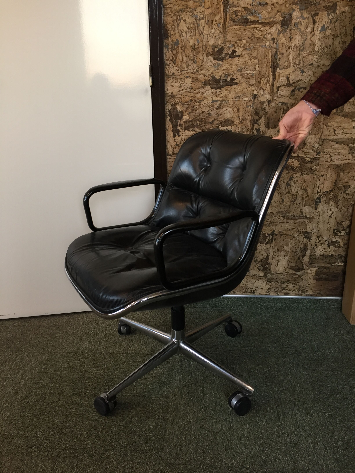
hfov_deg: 48.2
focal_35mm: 29
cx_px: 178
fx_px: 397
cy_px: 236
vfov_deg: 61.7
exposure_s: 1/33
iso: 100
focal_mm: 4.15
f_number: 2.2
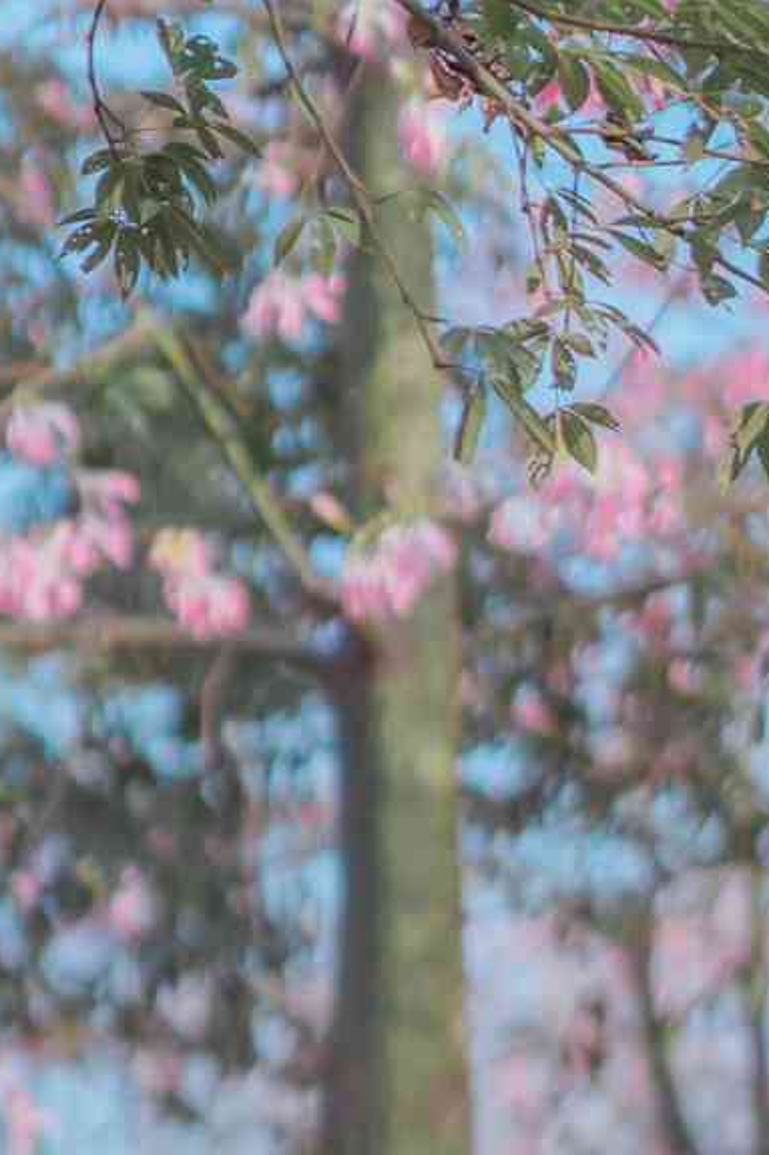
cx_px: -133
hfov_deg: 5.1
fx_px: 8528
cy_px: 1387
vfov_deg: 7.7
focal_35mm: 266
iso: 160
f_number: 1.4
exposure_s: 1/4000
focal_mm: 85
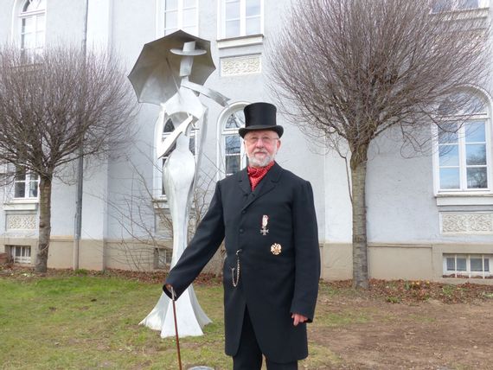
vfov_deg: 45.5
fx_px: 442
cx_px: 246
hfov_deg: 58.3
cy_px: 185
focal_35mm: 31
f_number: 4
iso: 100
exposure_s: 1/125
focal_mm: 5.6
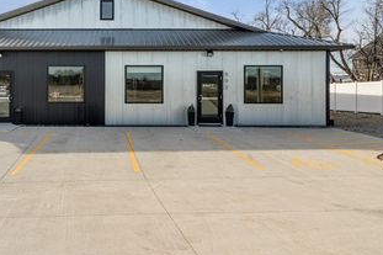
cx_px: 107
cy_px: 60
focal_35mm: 37
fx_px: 393
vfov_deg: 35.0
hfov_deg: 50.3
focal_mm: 23
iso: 400
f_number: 8
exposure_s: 1/1600
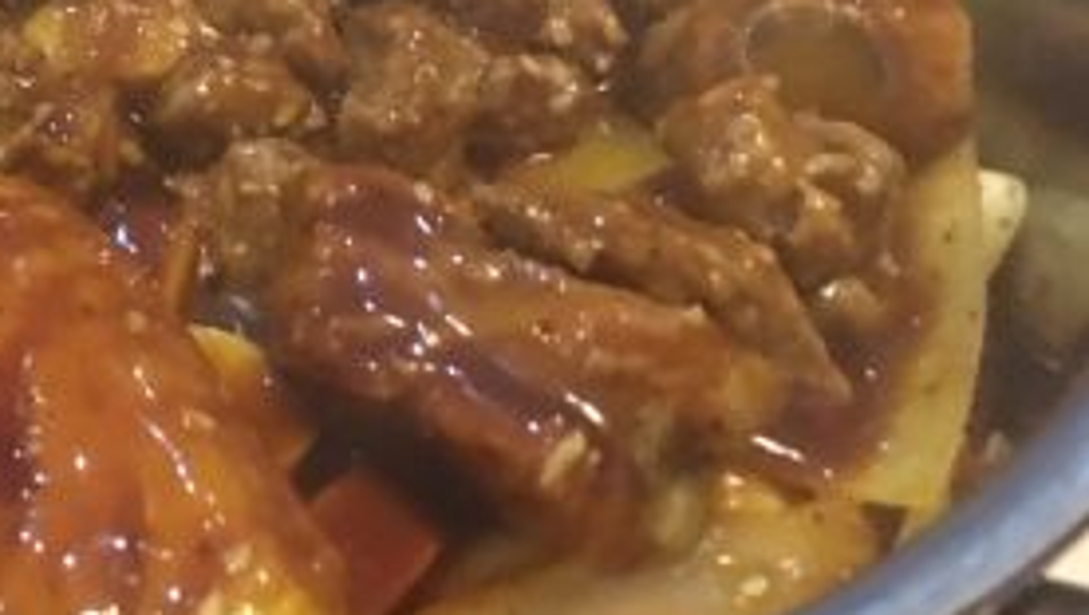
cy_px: -104
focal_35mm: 80
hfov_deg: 23.7
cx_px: -288
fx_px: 2313
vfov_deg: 14.7
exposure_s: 1/8
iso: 160
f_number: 2.2
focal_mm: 4.15
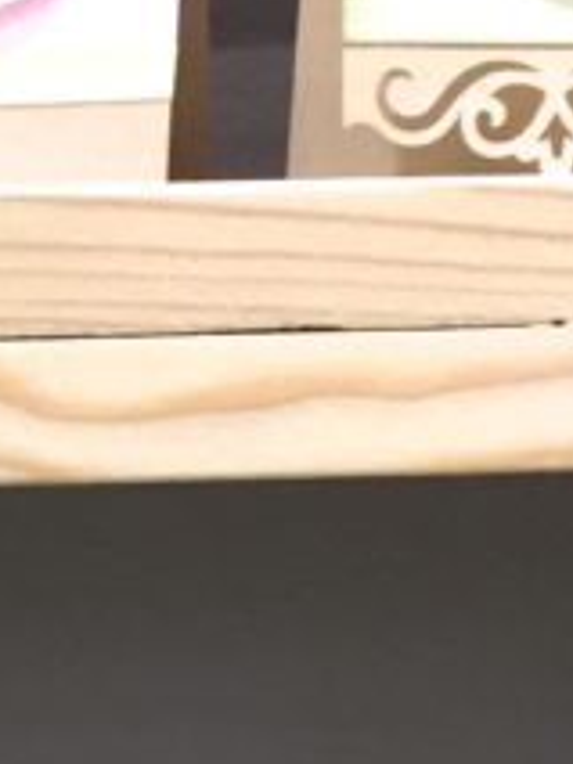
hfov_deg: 10.4
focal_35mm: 140
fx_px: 3090
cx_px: -90
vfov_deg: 12.1
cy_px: 1647
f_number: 2.2
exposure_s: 1/30
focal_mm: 4.15
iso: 50
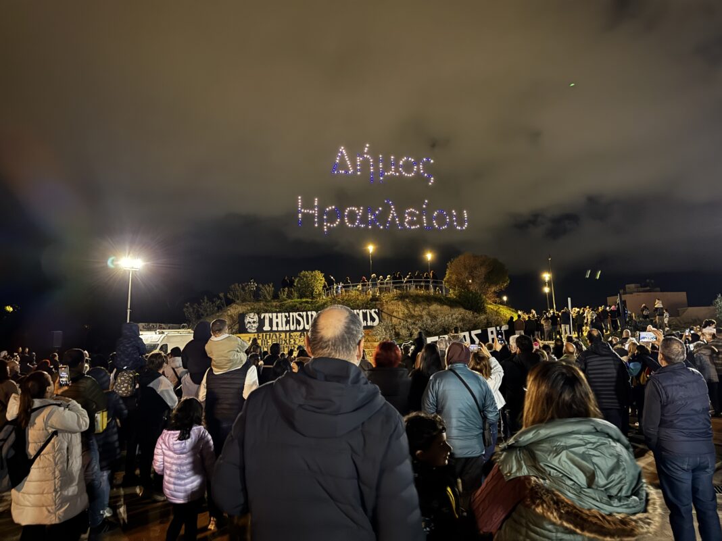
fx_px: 501
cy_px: 270
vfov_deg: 56.8
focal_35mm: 24
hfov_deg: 71.6
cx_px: 361
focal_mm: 6.76
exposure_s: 1/14
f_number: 1.78
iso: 2000
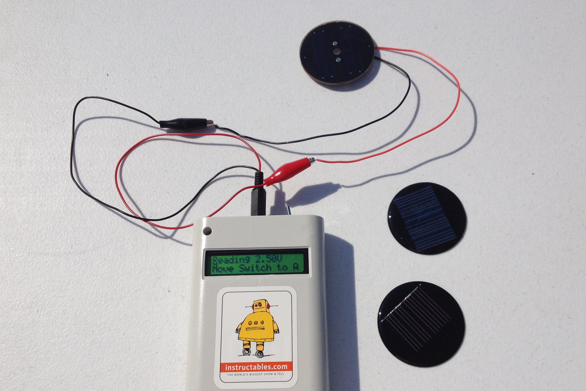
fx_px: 619
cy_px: 223
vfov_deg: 35.0
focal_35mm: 38
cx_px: 290
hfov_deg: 50.7
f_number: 2.4
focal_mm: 4.28
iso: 64
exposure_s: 1/7937
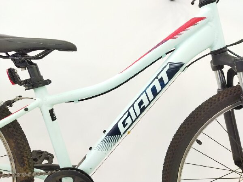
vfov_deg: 51.4
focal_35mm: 27
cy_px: 91
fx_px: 190
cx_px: 122
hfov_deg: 65.3
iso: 176
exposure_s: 1/120
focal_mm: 4.71
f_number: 1.79
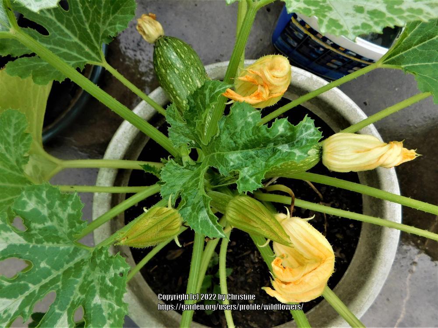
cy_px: 164
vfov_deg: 58.9
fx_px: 291
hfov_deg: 73.9
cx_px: 219
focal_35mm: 23
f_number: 3
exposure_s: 1/500
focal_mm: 4
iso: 125
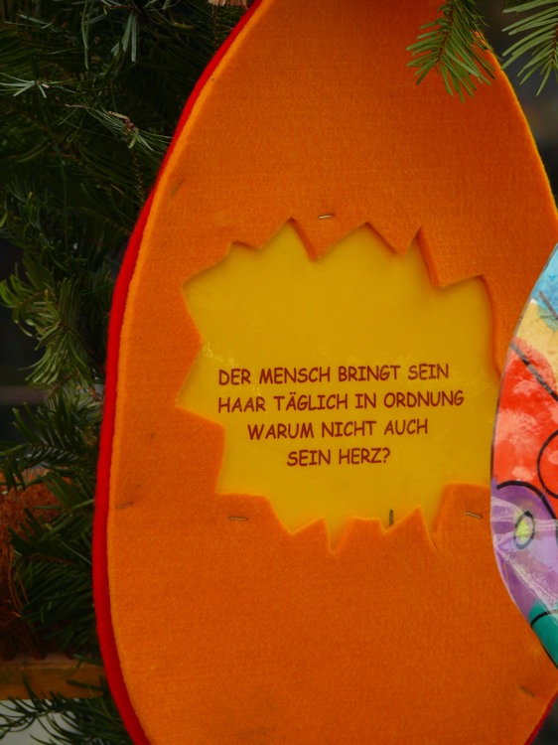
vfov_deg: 7.8
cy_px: 372
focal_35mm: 254
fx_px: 5462
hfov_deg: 5.8
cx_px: 279
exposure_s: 1/80
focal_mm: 53.7
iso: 100
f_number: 3.6
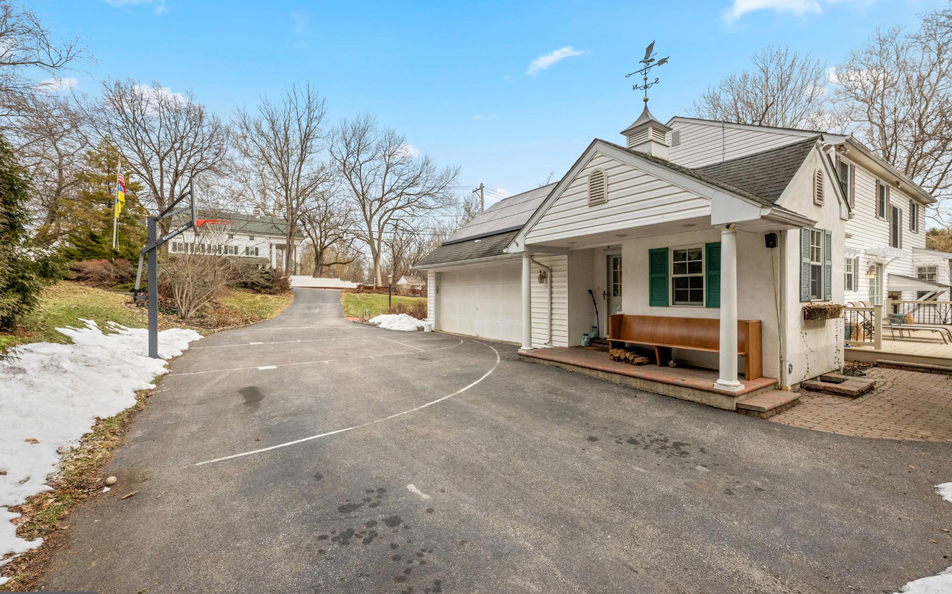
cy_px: 294
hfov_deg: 101.4
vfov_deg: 74.8
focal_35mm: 15
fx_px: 389
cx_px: 489
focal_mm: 14
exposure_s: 1/2000
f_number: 6.3
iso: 640
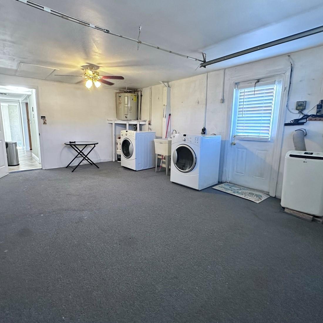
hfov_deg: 80.5
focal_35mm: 18
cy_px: 155
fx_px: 190
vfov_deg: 80.7
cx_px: 146
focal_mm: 2.22
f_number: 2.2
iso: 250
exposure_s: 1/60
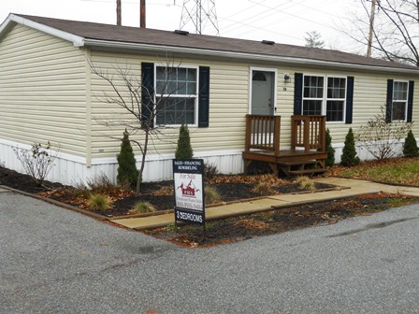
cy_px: 157
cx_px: 210
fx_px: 496
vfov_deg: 35.1
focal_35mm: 41
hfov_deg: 45.8
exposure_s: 1/250
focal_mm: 7.3
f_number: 3.2
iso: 160
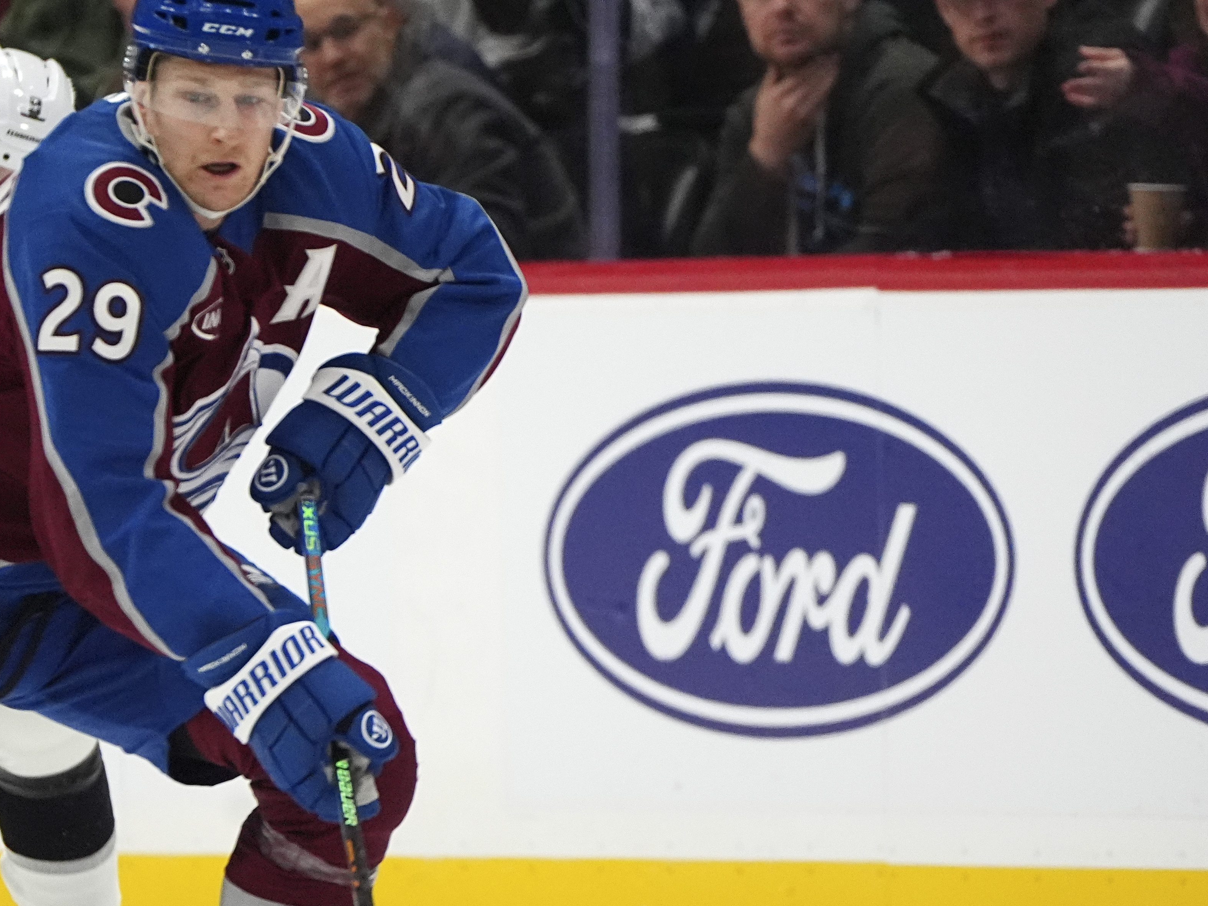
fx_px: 31825
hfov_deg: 2.2
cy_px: 611
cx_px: 224
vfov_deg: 1.6
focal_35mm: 912
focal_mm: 500
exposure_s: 1/1250
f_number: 6.7
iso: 5000
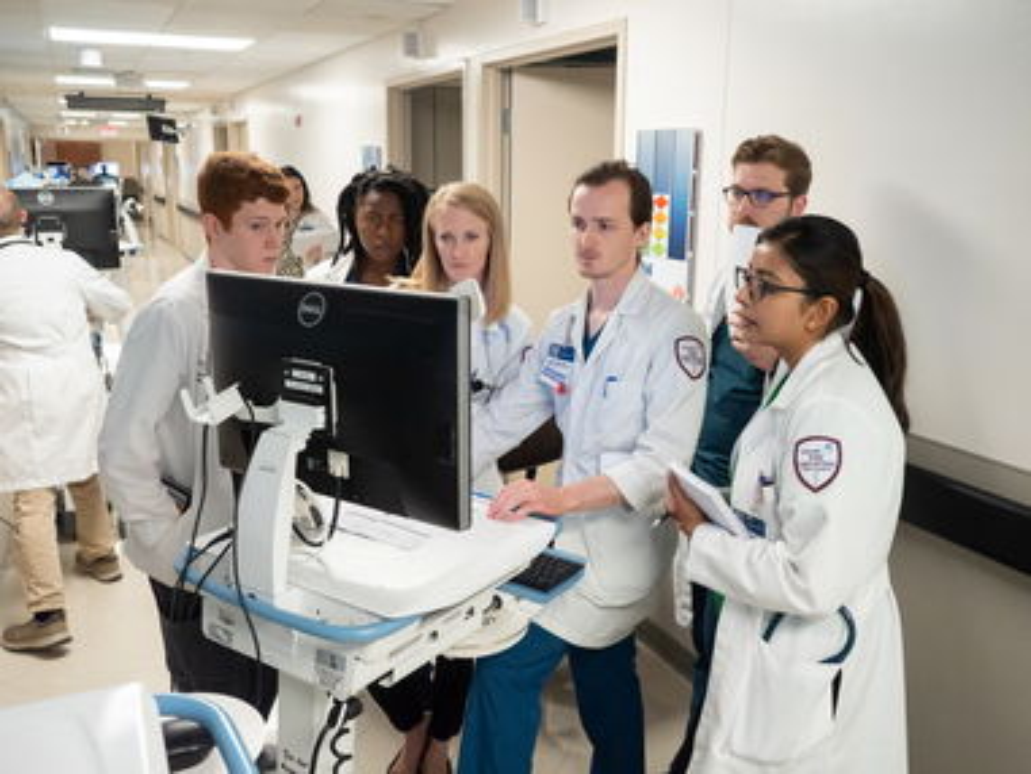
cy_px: 387
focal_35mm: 32
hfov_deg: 56.8
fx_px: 953
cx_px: 516
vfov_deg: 44.2
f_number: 2.8
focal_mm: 15
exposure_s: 1/160
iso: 1600
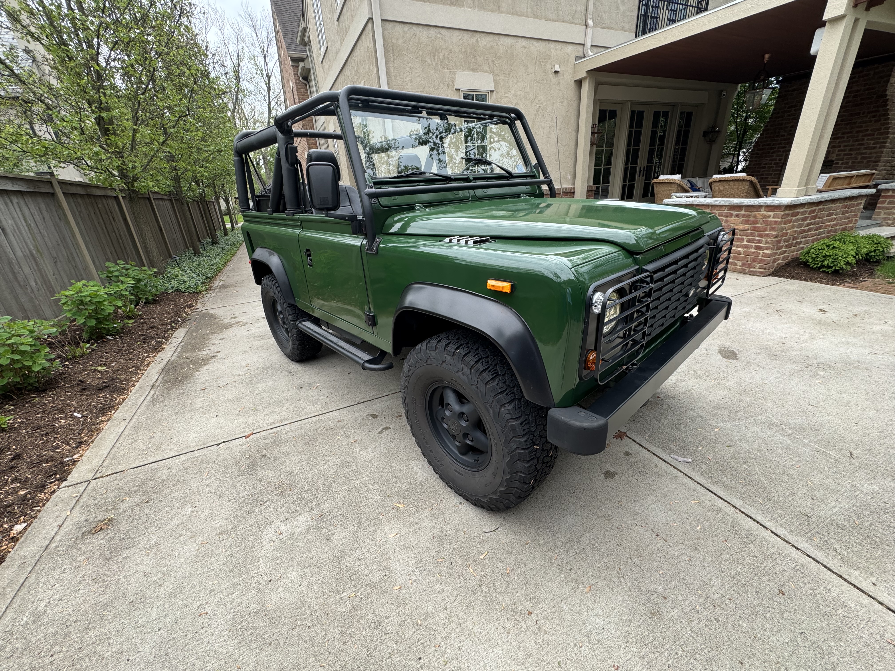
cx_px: 448
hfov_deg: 102.1
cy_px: 336
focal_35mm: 14
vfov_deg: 85.7
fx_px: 362
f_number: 2.2
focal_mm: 2.22
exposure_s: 1/375
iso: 40
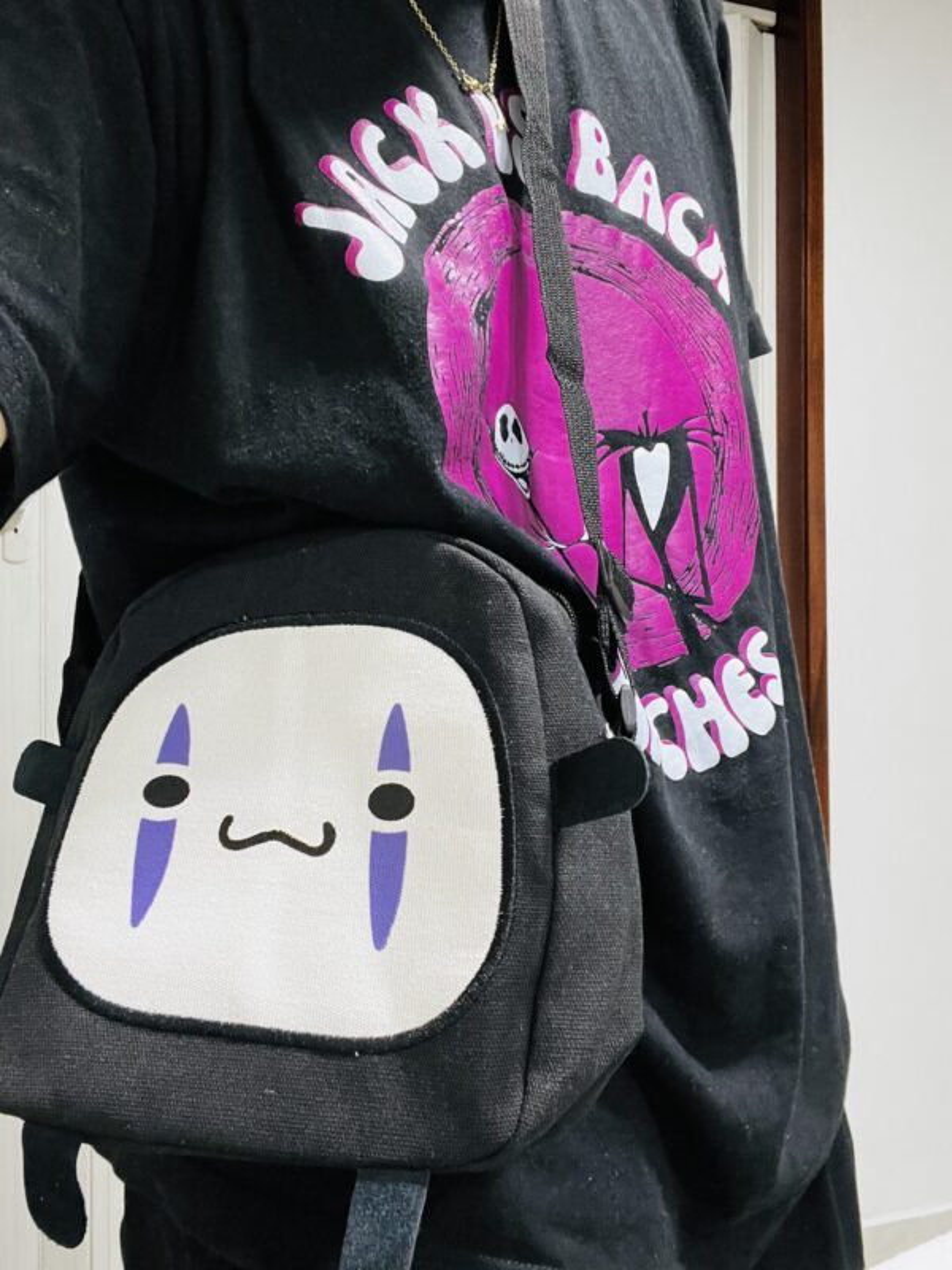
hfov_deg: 46.8
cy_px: 635
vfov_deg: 60.0
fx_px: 1100
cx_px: 476
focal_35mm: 30
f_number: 2.2
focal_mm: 2.71
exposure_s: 1/40
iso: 320
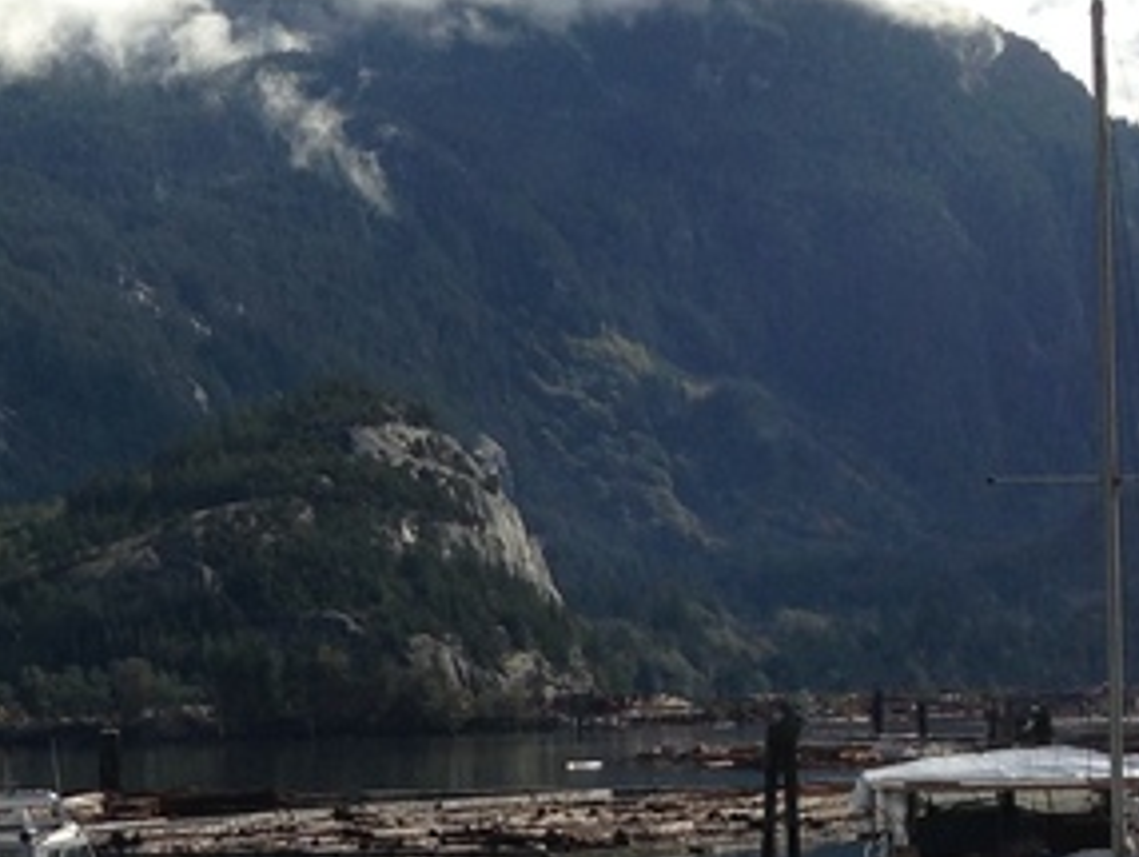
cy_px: 710
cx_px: -518
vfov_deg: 12.5
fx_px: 3886
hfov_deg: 15.5
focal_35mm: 118
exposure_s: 1/2262
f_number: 2.4
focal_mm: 4.12
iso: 50
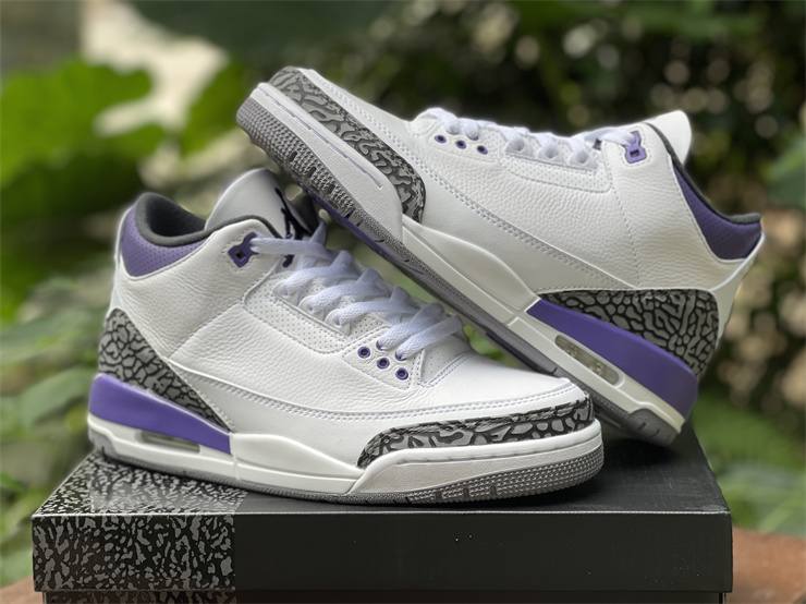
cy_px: 302
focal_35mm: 64
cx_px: 403
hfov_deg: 30.3
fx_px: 1489
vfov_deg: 22.9
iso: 40
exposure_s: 1/121
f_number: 2.2
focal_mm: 7.5
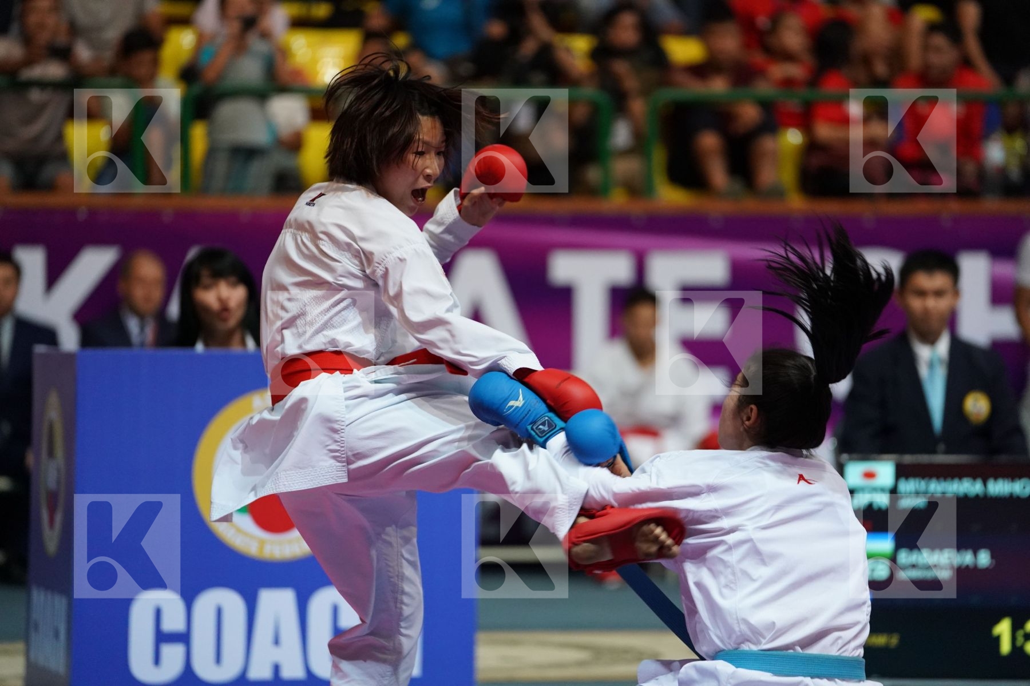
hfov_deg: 11.5
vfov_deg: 7.7
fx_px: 5092
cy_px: 343
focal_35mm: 178
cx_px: 515
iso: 4000
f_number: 2.8
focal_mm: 178
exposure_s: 1/1000
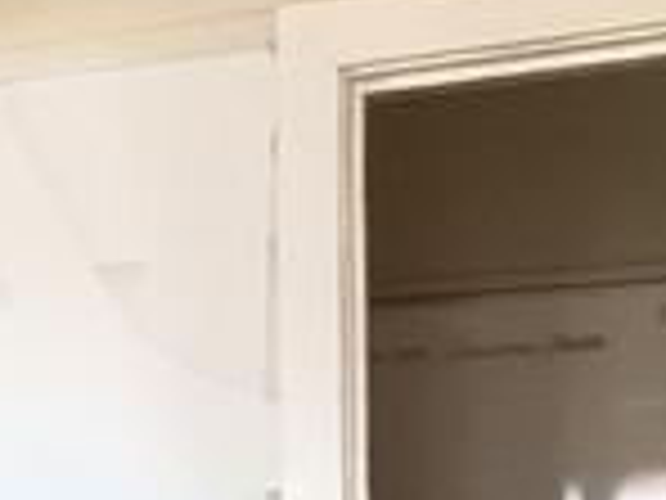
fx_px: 1770
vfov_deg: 14.4
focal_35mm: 92
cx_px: 122
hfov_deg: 21.0
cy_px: 856
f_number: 2.2
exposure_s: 1/50
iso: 924
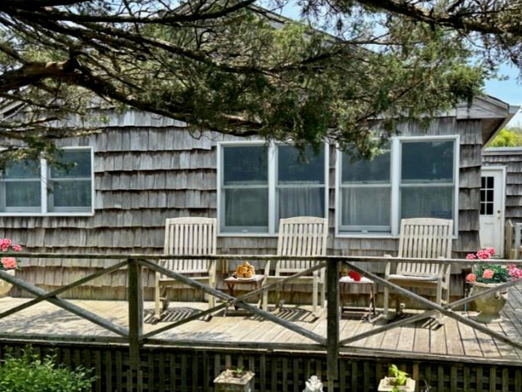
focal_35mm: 27
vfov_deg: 51.4
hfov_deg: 65.3
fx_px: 407
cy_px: 192
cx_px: 262
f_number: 1.8
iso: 80
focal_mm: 6.9
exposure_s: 1/1339
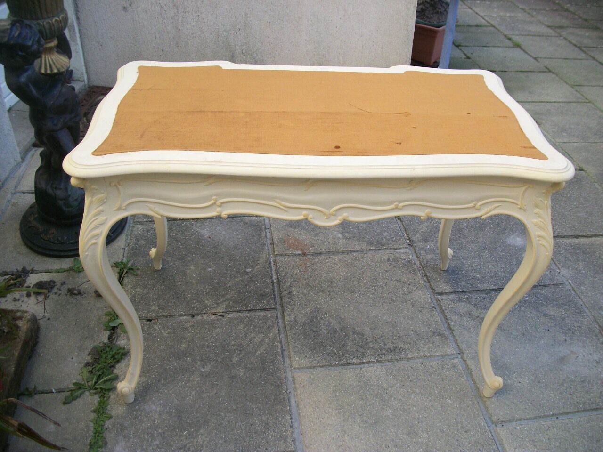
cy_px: 226
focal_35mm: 32
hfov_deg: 56.8
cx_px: 302
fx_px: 557
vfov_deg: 44.2
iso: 80
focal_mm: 5.7
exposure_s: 1/320
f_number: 2.9
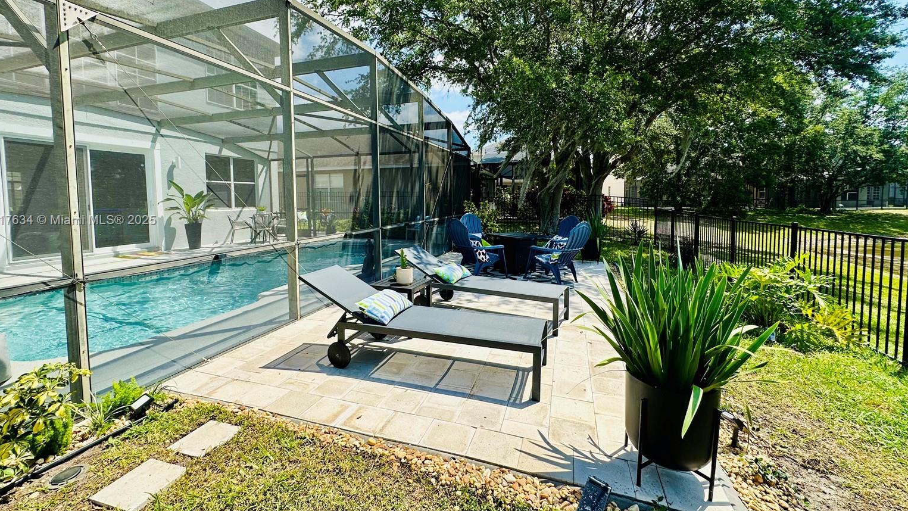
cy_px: 221
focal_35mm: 16
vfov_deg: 66.8
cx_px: 442
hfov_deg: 99.3
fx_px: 385
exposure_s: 1/1024
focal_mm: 2.22
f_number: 2.2
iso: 40
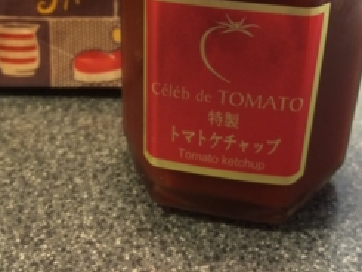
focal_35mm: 49
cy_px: 59
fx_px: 513
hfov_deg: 38.9
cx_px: 194
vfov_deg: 29.1
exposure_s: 1/15
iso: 320
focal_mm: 4.12
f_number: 2.2
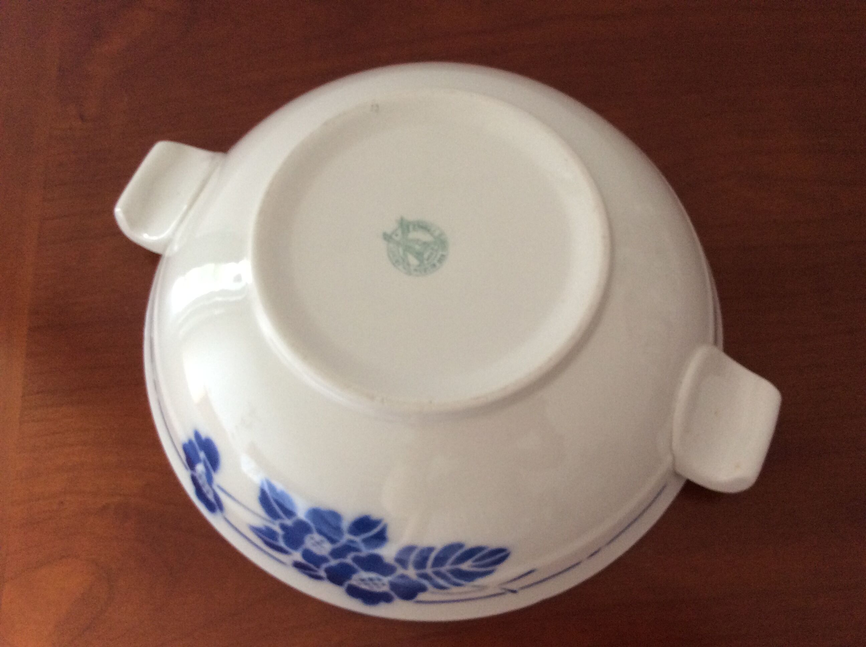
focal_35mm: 32
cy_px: 324
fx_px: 799
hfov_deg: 56.9
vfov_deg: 44.1
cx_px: 433
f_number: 2.4
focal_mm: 3.3
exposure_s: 1/25
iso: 125
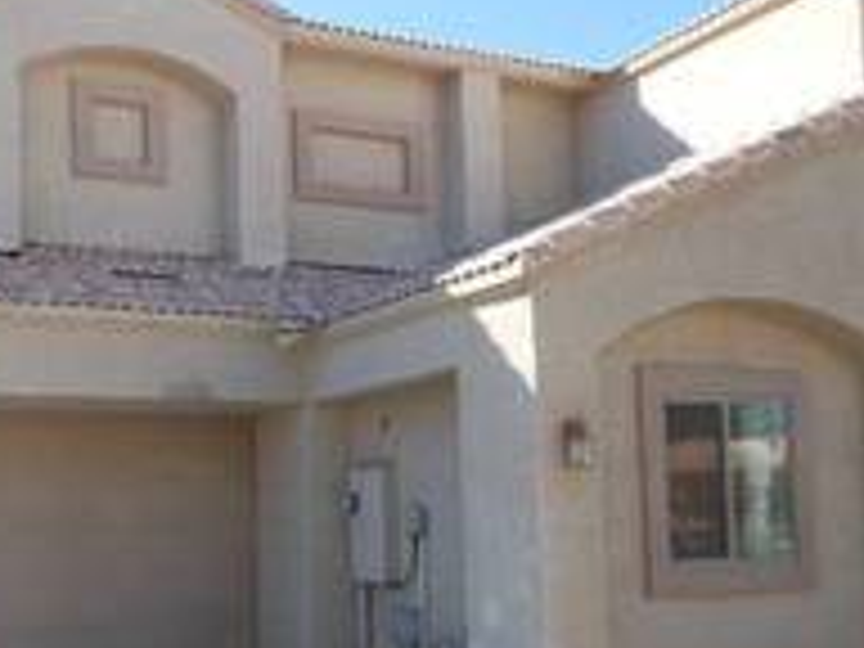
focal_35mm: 45
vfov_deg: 32.1
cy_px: 382
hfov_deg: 40.8
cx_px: 212
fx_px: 1123
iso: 80
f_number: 3.2
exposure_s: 1/400
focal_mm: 4.5
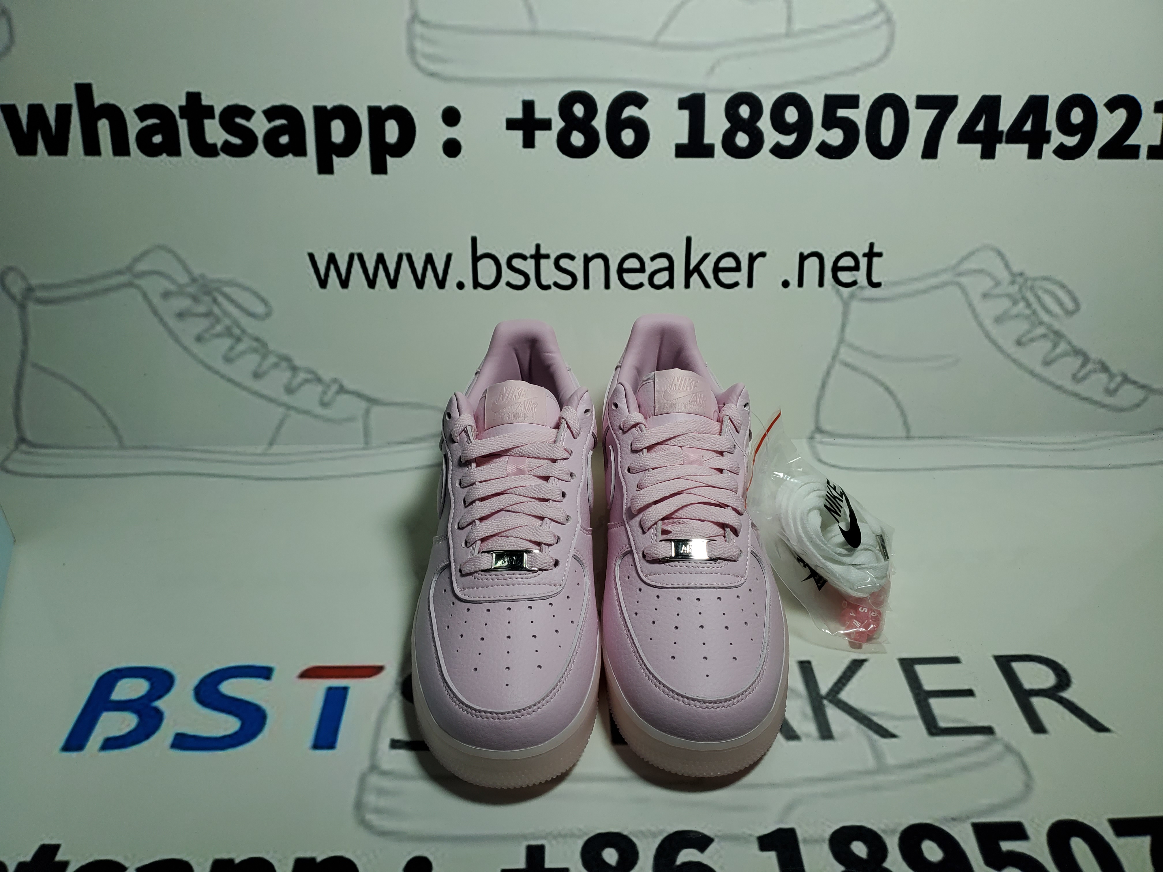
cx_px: 582
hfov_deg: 67.3
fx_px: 874
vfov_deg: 53.1
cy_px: 436
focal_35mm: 26
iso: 50
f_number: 1.5
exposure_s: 1/1177
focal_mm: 4.3
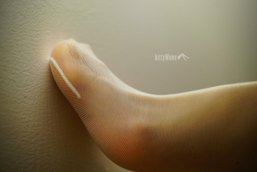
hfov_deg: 8.6
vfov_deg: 5.7
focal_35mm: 240
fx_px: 1714
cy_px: 86
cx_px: 128
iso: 1250
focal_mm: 240
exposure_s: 1/250
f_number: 6.3
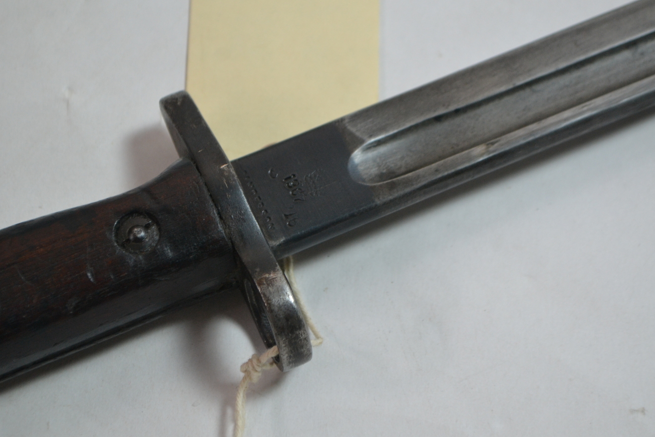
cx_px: 303
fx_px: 1831
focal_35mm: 101
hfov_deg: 20.3
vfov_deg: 13.6
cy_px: 231
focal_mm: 55
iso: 640
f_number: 5.6
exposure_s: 1/15
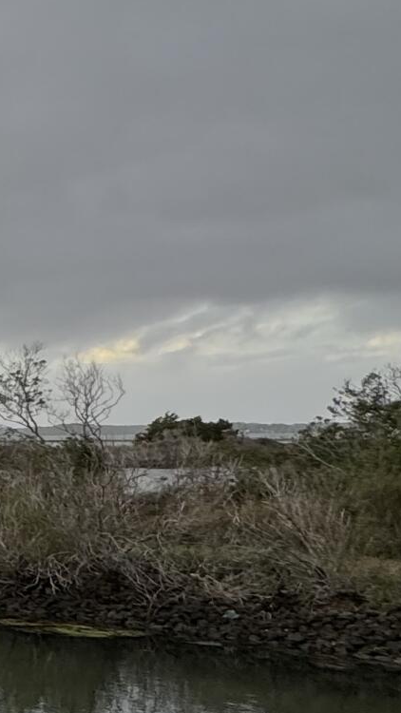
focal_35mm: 61
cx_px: -754
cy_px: 534
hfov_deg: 11.9
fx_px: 1153
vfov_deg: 33.7
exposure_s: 1/155
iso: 40
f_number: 2.2
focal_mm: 2.22
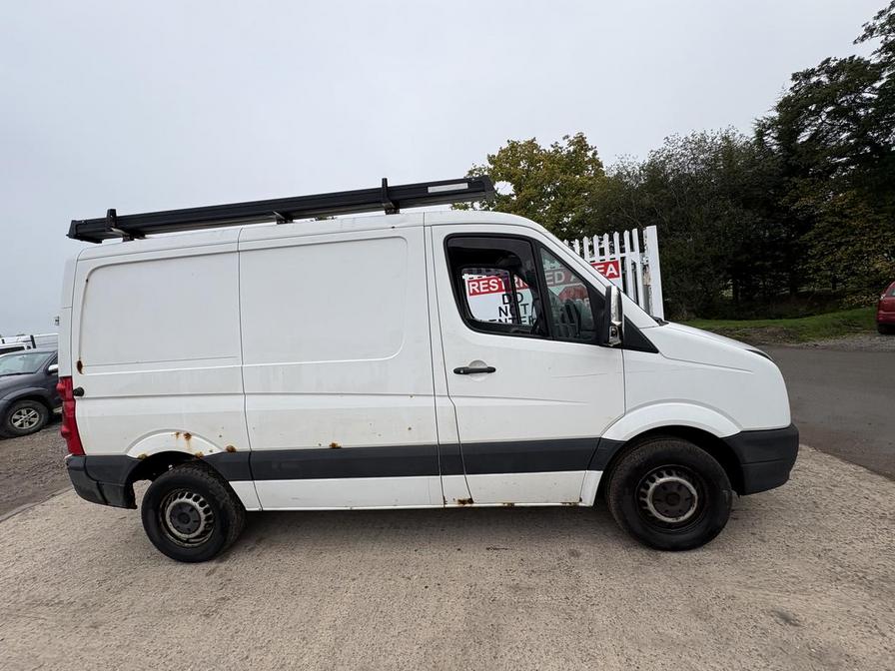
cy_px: 336
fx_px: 362
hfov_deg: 102.1
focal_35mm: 14
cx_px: 448
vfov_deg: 85.7
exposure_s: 1/565
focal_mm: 2.22
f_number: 2.2
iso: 40
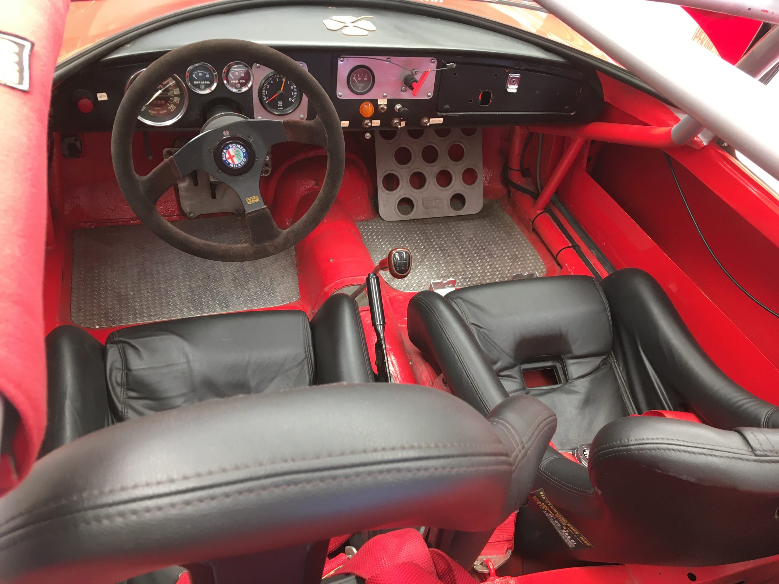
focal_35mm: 29
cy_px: 292
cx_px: 390
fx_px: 653
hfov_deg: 61.7
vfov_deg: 48.2
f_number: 2.2
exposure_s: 1/33
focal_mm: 4.15
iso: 80
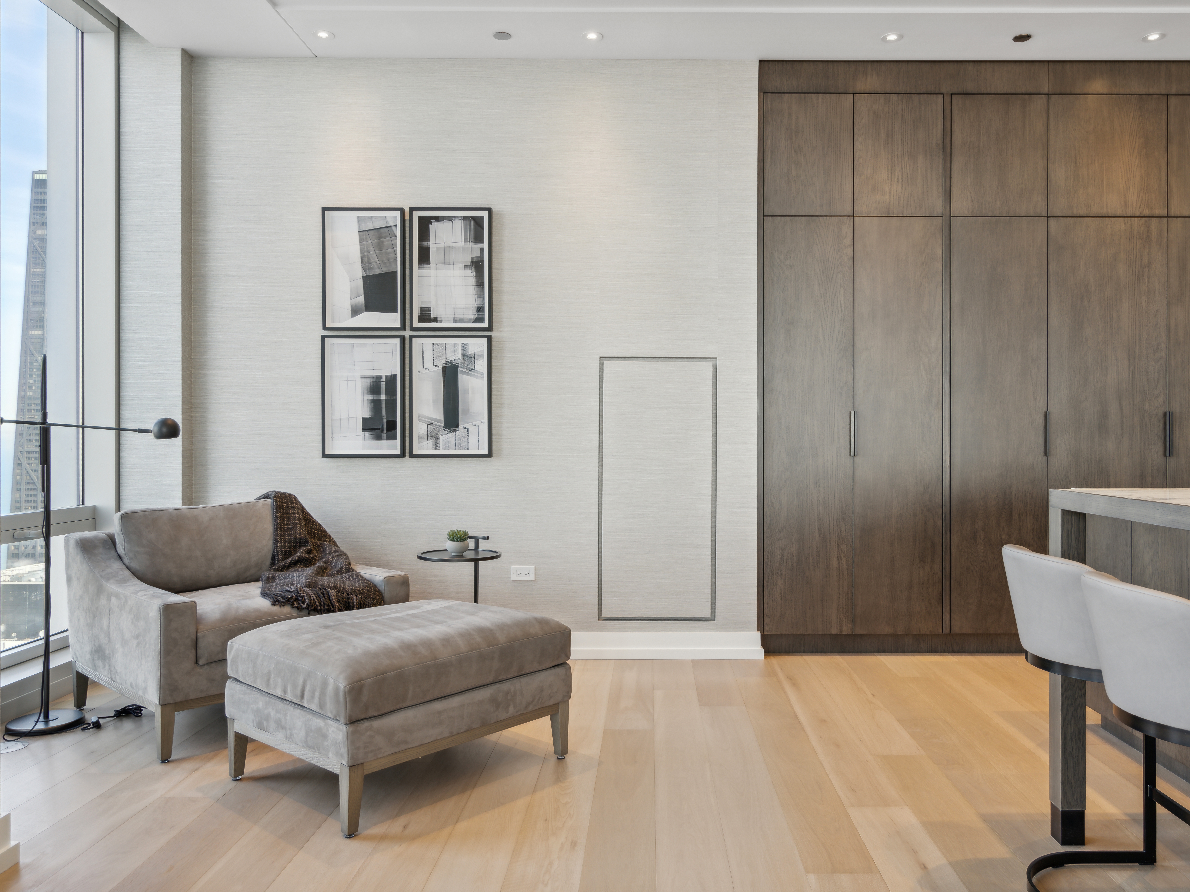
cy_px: 446
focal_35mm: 26
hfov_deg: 67.1
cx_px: 662
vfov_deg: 53.1
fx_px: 894
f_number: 8
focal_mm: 24
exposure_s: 1/5
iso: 200
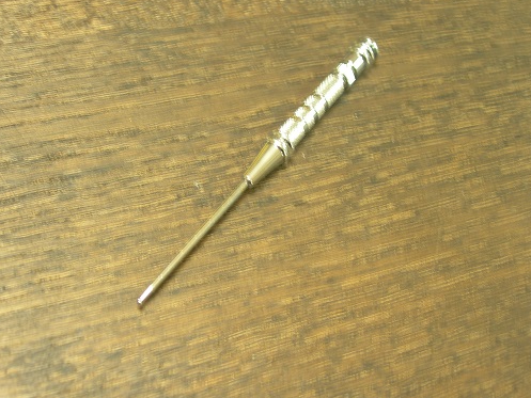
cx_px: 243
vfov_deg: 30.9
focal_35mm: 47
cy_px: 199
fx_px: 721
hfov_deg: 40.4
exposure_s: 1/2.5
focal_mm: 7.8
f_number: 2.8
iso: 61
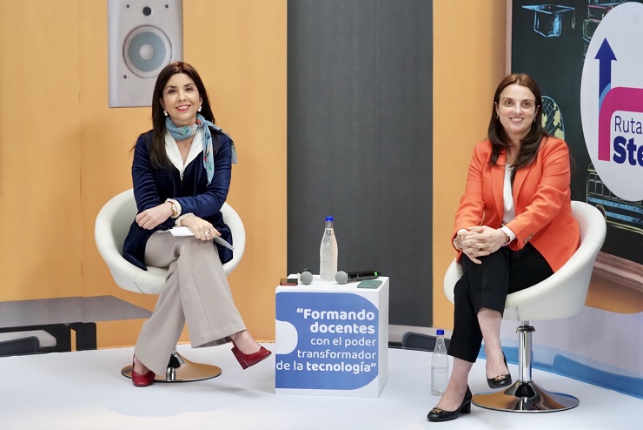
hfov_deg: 20.2
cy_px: 215
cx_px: 322
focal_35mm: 101
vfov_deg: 13.6
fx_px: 1805
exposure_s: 1/160
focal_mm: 101
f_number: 6.3
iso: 3200
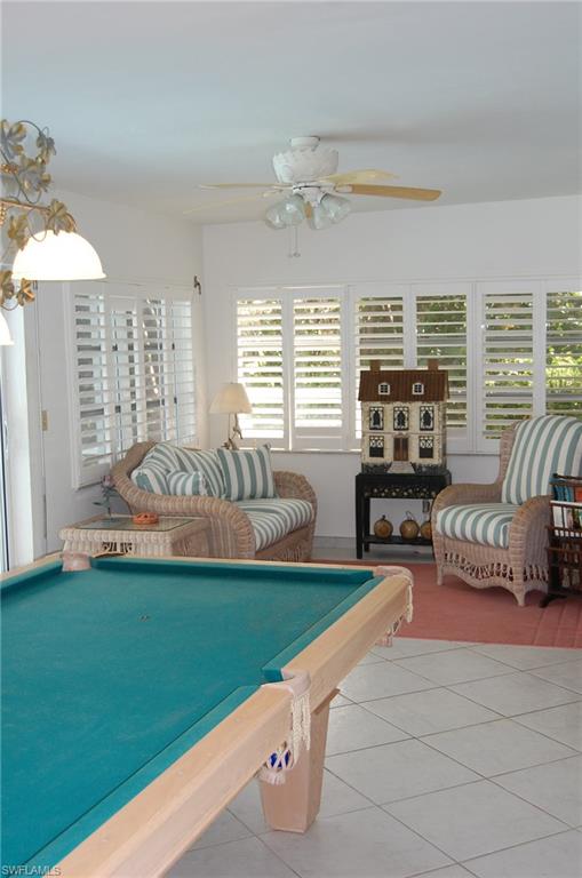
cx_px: 291
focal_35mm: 42
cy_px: 439
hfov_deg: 31.8
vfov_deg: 46.5
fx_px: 1023
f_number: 4.2
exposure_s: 1/100
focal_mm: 28
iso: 400
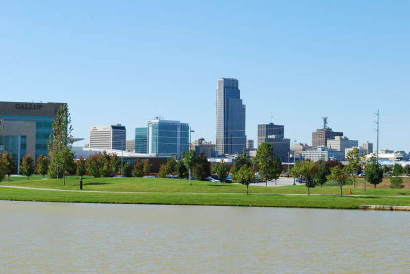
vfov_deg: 16.6
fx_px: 940
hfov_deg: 24.6
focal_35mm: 82
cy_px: 137
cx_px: 205
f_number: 18
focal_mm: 55
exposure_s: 1/320
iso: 720
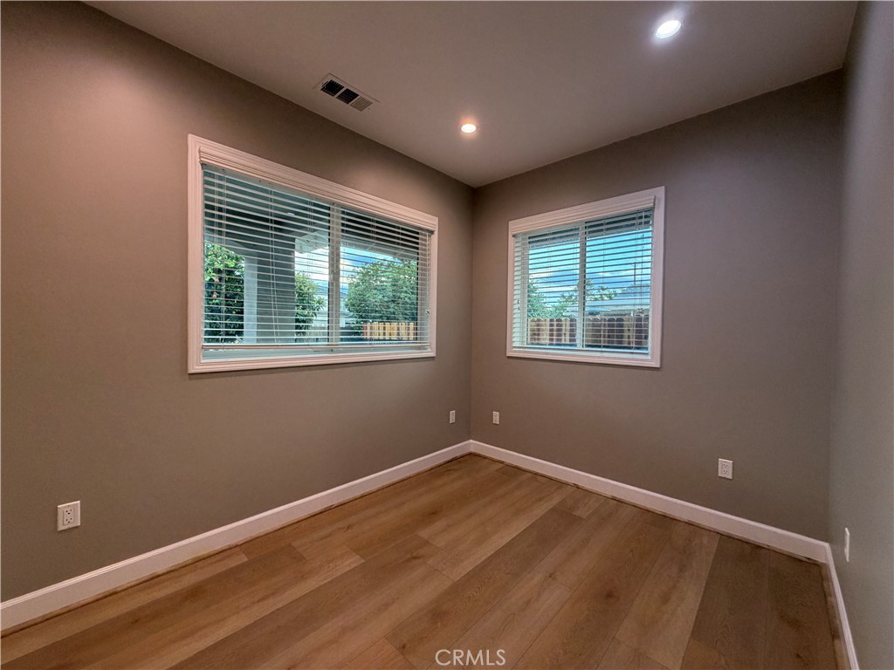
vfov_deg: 85.7
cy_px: 335
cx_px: 447
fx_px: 362
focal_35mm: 14
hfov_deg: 102.1
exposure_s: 1/60
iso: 200
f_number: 2.2
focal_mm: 2.22
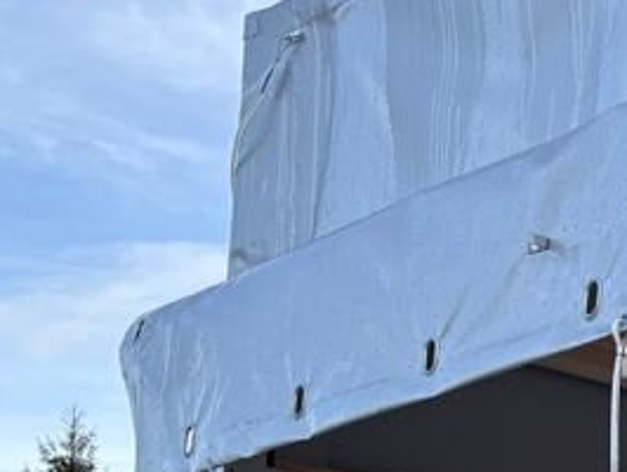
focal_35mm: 100
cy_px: 616
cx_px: 917
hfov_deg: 17.7
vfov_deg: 14.2
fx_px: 1813
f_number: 1.6
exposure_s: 1/830
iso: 50
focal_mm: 5.96
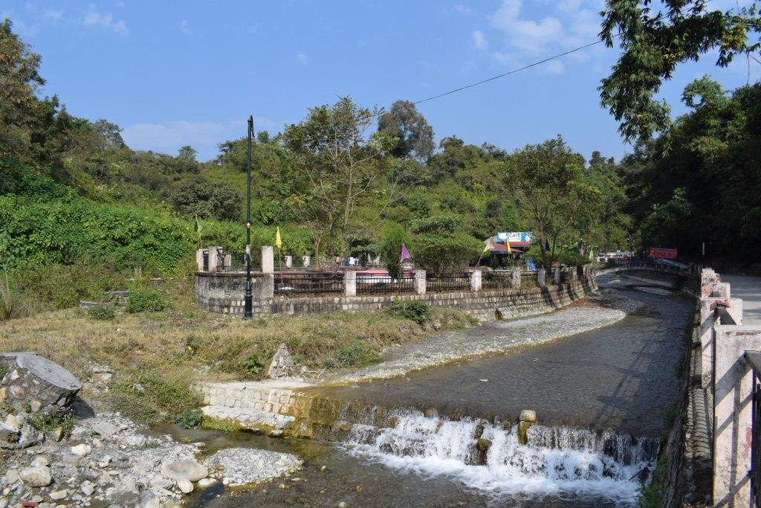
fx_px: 571
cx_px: 380
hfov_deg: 67.4
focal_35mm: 27
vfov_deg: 47.9
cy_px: 254
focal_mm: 18
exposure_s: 1/400
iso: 200
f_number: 10
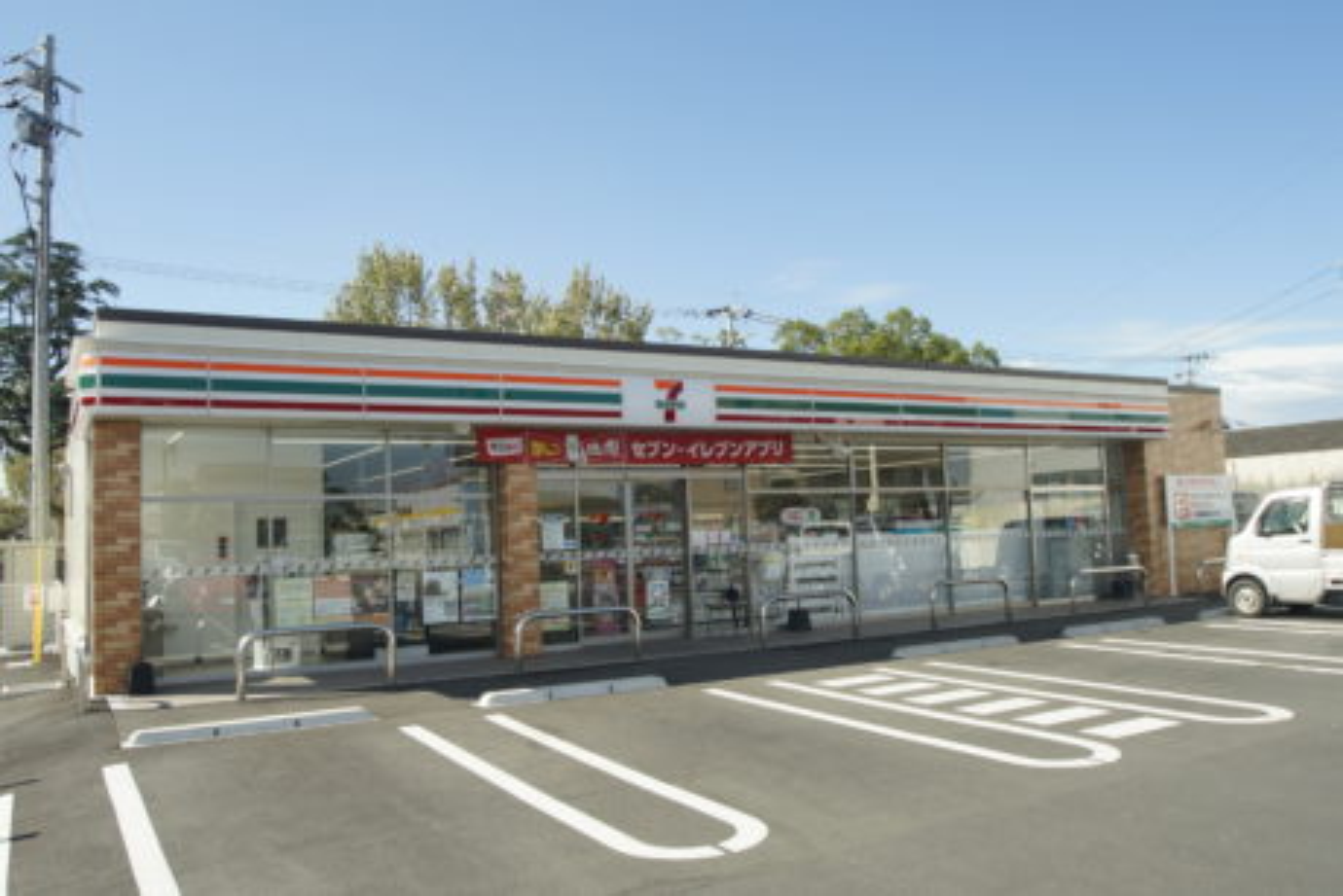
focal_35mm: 27
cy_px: 448
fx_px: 1008
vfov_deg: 48.0
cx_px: 672
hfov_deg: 67.4
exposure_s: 1/250
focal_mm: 18
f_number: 9
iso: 200
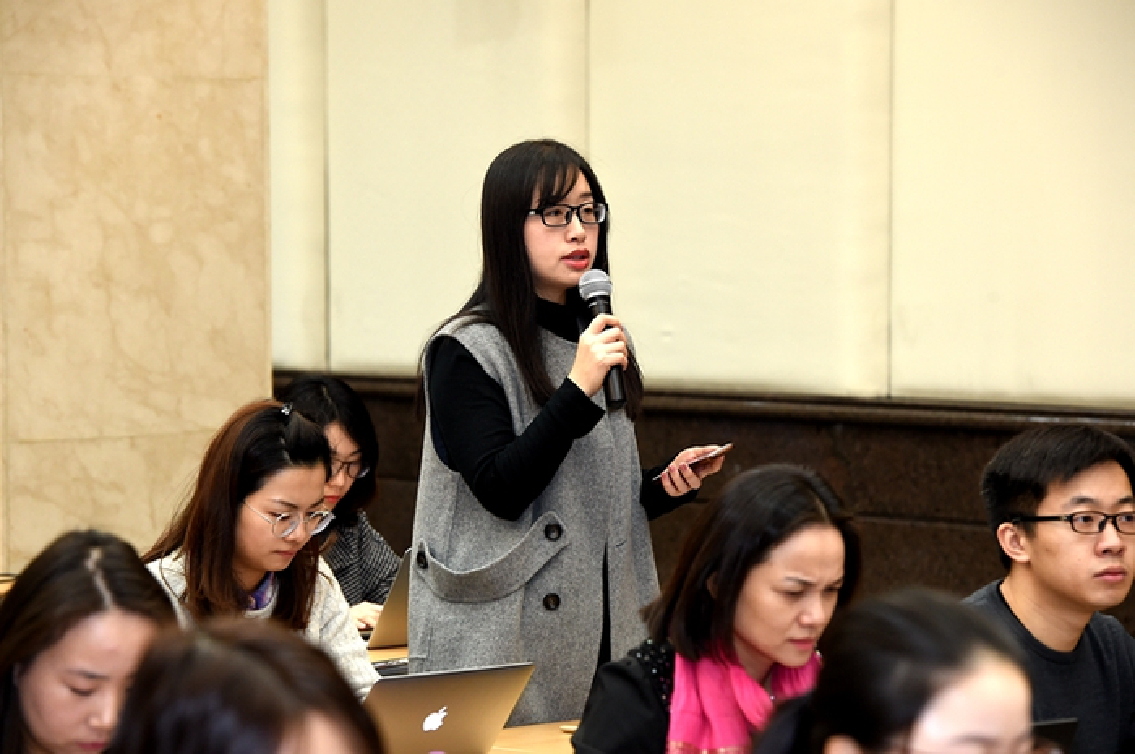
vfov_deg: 9.8
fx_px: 4409
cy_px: 377
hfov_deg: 14.7
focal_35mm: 140
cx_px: 568
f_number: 6.3
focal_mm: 140
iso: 2000
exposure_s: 1/80
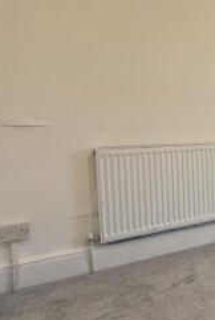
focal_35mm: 35
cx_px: 358
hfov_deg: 24.3
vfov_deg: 54.2
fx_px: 313
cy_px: 141
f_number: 2.2
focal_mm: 2.22
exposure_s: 1/100
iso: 200
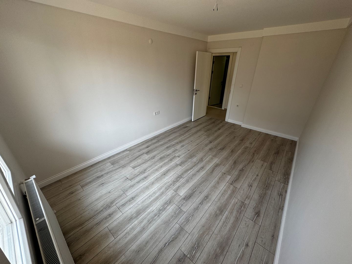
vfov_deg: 85.7
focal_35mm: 14
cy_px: 132
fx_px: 142
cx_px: 176
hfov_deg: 102.1
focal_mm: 2.22
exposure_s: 1/99
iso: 40
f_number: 2.2
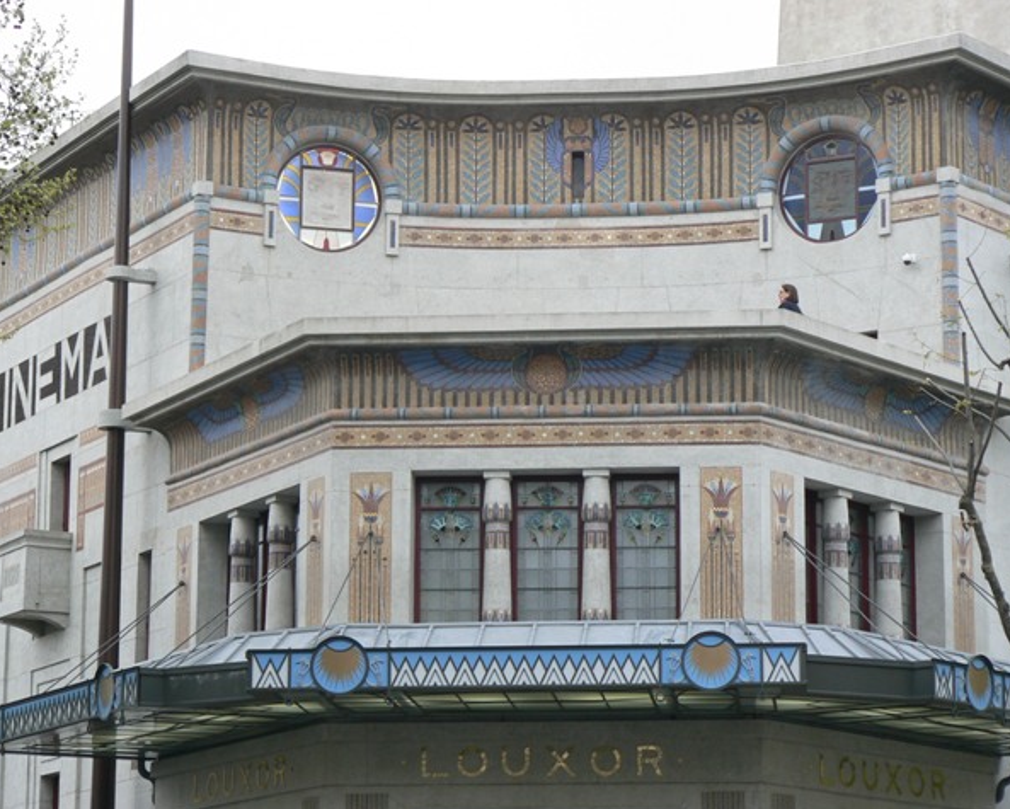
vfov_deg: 12.9
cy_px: 407
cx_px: 513
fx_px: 3589
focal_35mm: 120
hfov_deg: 16.0
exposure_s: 1/80
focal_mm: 19
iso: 80
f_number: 4
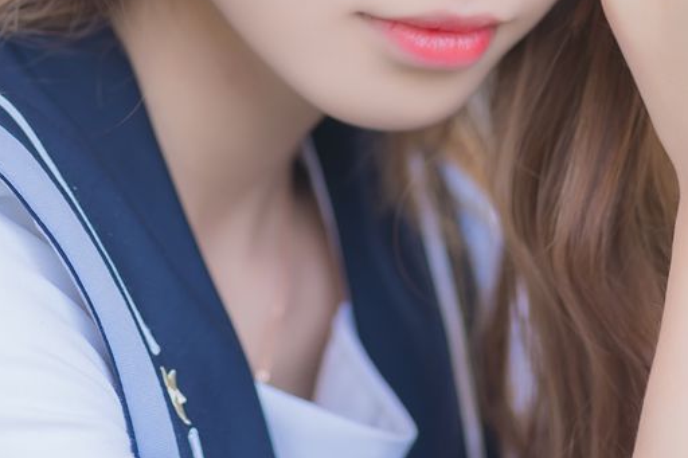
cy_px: -87
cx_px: 150
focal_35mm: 123
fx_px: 2350
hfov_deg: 16.5
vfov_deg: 10.9
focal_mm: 35
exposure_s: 1/200
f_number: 2
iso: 100
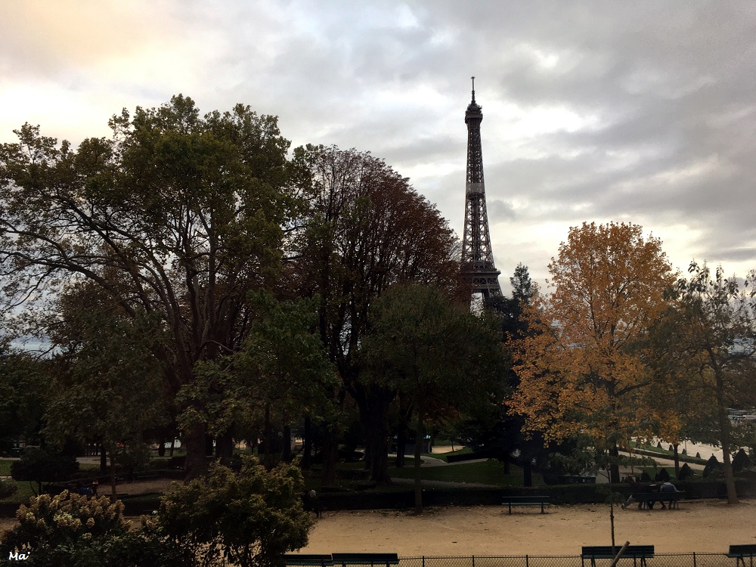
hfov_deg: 61.7
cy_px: 284
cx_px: 378
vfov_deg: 48.2
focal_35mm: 29
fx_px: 633
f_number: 2.2
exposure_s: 1/100
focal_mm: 4.15
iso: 32
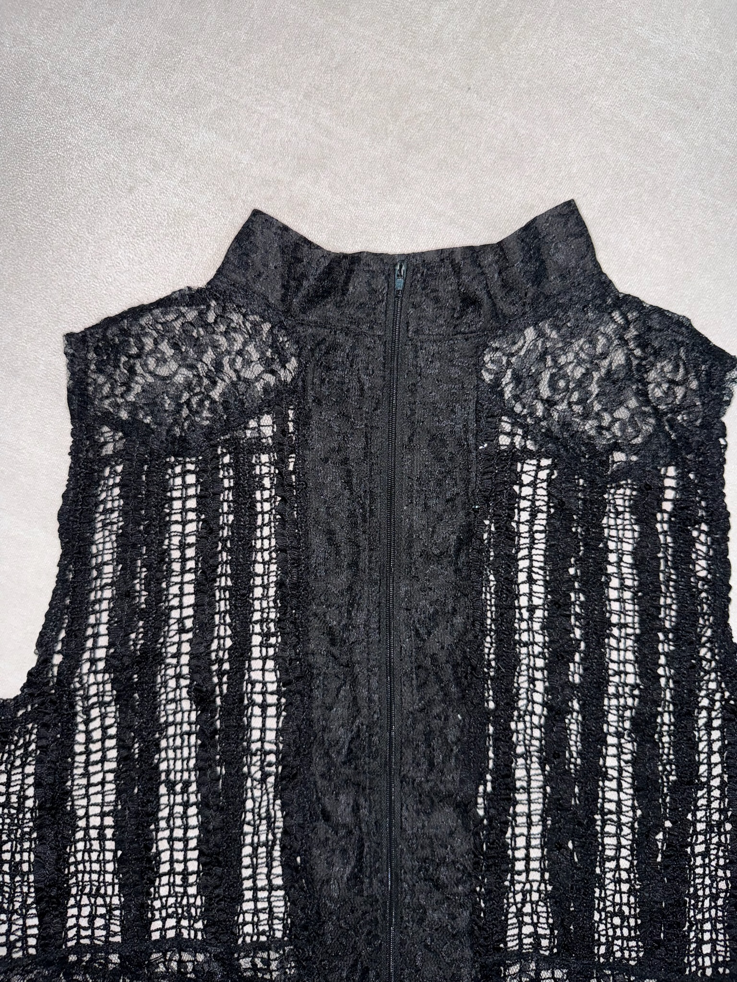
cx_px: 368
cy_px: 491
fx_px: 681
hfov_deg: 56.8
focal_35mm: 24
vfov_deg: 71.6
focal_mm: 6.76
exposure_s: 1/51
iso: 100
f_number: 1.78
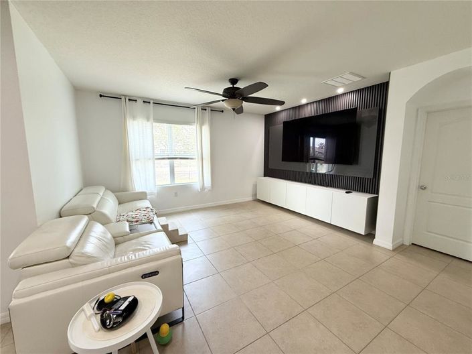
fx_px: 191
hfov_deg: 102.1
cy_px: 177
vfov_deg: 85.6
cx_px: 236
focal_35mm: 14
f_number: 2.2
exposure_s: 1/99
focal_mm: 2.22
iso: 125
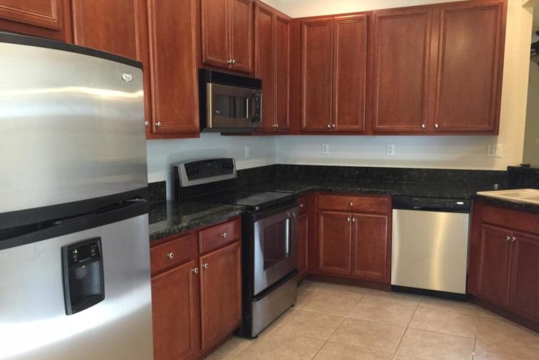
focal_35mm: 32
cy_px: 204
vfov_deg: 41.0
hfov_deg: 58.7
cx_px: 283
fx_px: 479
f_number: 2.2
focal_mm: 4.15
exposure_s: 1/10
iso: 100
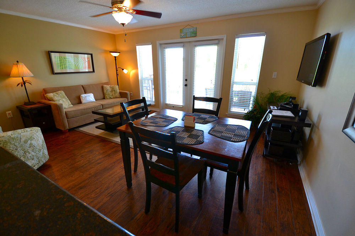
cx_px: 178
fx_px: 148
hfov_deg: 100.4
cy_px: 118
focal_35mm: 15
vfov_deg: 77.3
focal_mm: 10
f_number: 3.5
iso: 400
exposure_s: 1/60
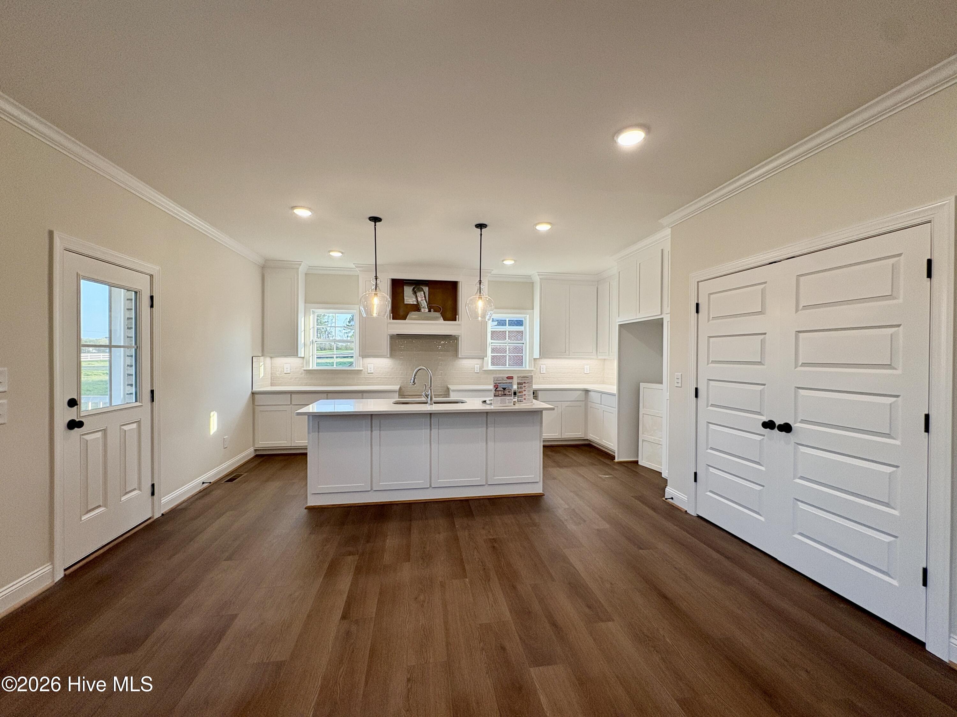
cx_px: 478
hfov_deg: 102.1
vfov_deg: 85.7
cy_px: 358
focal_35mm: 14
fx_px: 387
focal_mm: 2.22
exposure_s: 1/131
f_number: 2.2
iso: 80
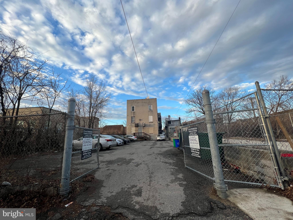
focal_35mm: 13
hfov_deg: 106.2
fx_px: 110
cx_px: 146
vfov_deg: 89.9
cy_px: 110
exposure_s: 1/324
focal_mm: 1.57
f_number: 1.8
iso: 32
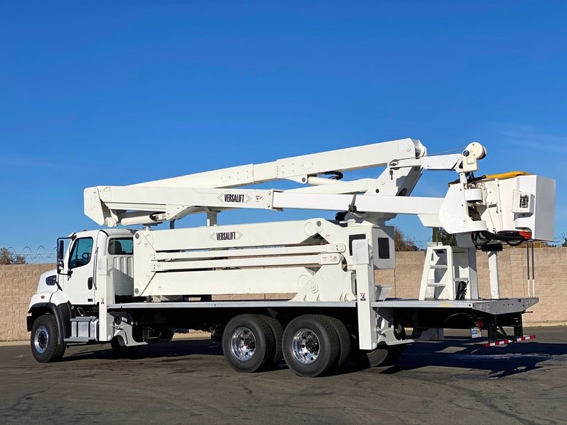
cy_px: 212
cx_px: 284
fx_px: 852
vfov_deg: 28.0
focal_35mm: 52
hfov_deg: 36.8
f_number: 2
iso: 25
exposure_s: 1/5319
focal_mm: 6
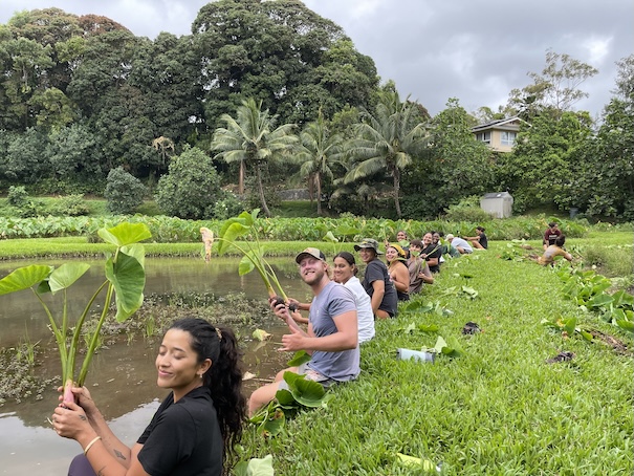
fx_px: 458
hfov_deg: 69.4
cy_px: 238
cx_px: 317
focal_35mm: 25
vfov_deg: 54.9
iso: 32
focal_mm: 5.1
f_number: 1.6
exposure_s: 1/745
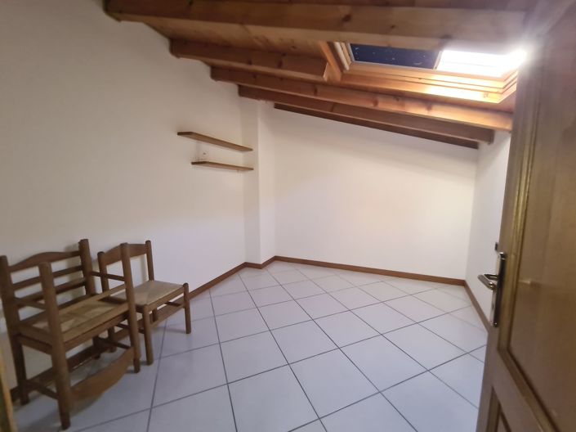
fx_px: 216
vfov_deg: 89.9
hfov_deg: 106.2
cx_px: 288
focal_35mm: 13
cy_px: 216
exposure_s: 1/50
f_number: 2.2
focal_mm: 2.2
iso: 250
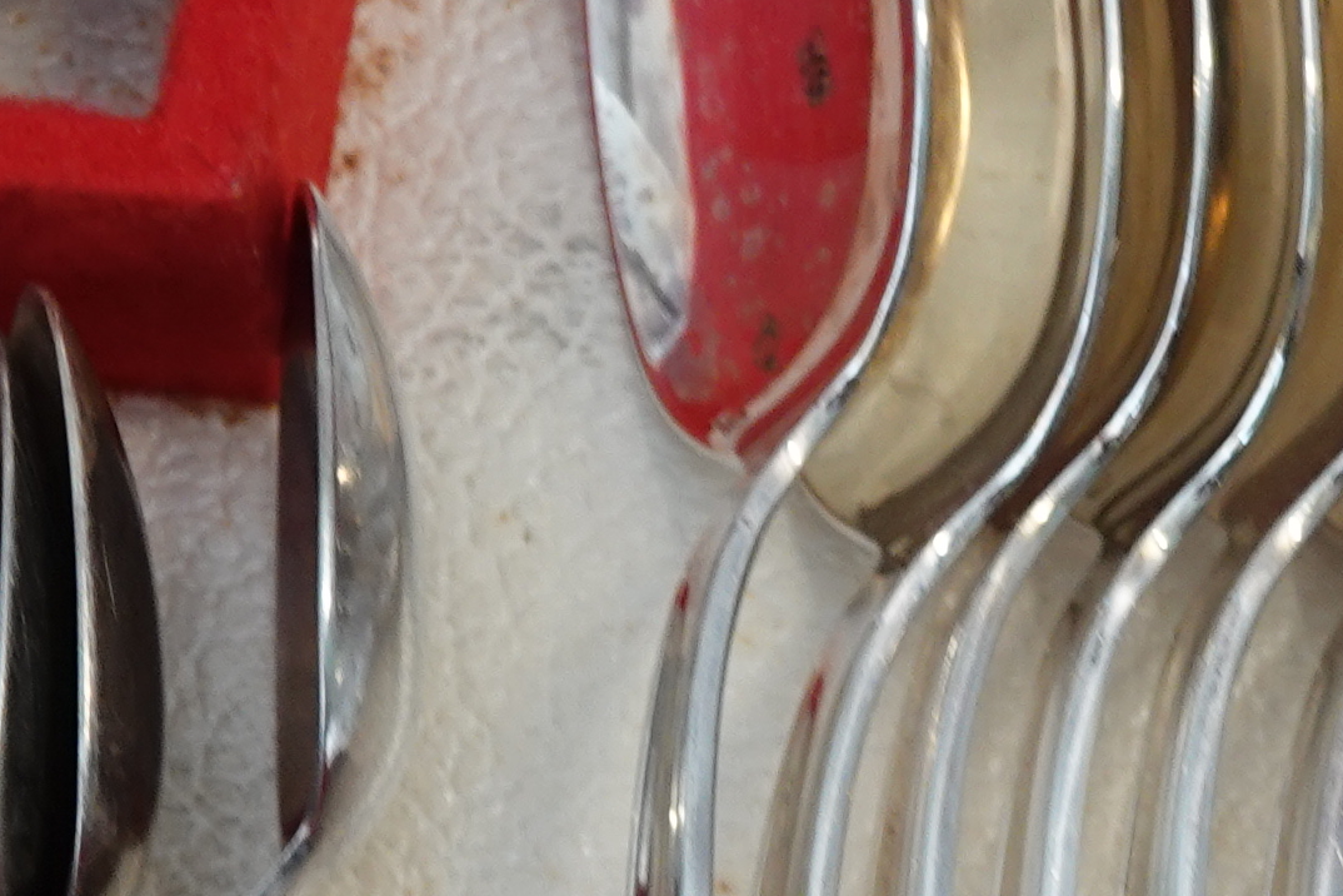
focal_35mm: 158
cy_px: 846
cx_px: 1059
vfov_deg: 8.6
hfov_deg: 12.9
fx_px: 5894
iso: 200
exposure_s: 1/40
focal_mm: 11.26
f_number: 2.8
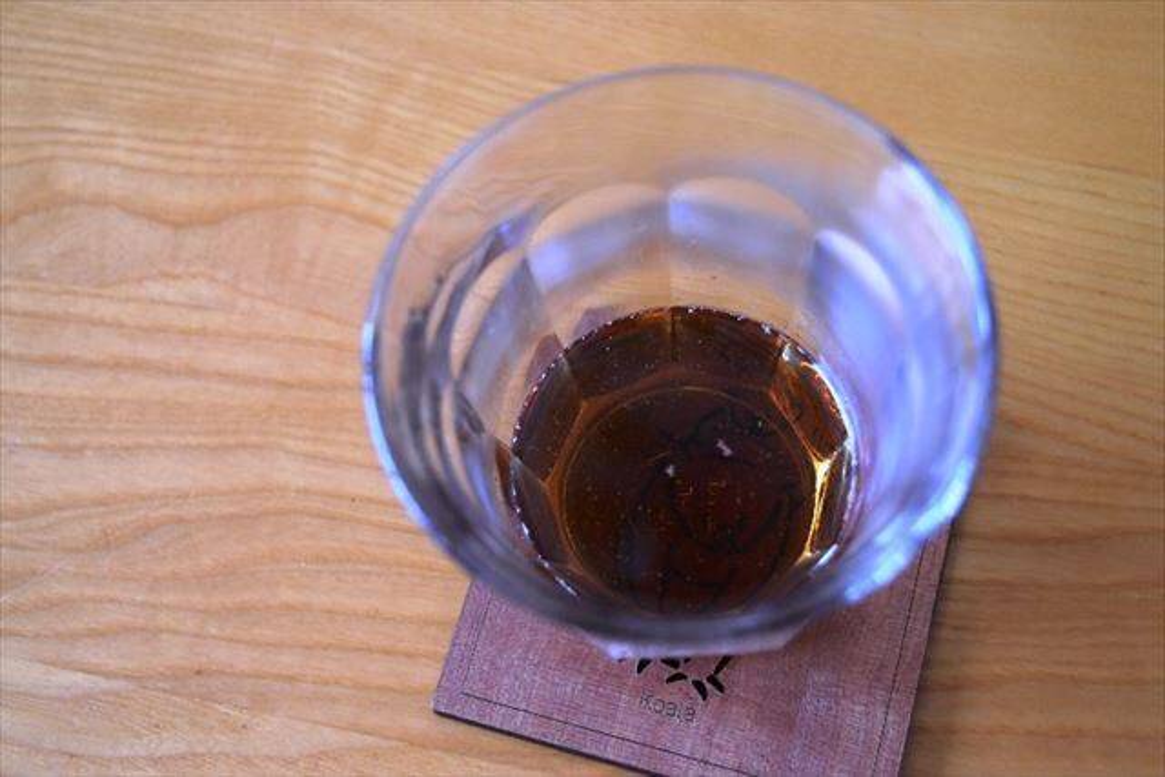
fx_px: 1651
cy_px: 388
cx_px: 582
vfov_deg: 26.5
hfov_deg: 38.9
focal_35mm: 51
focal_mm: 34
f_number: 4.5
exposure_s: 1/60
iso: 1250
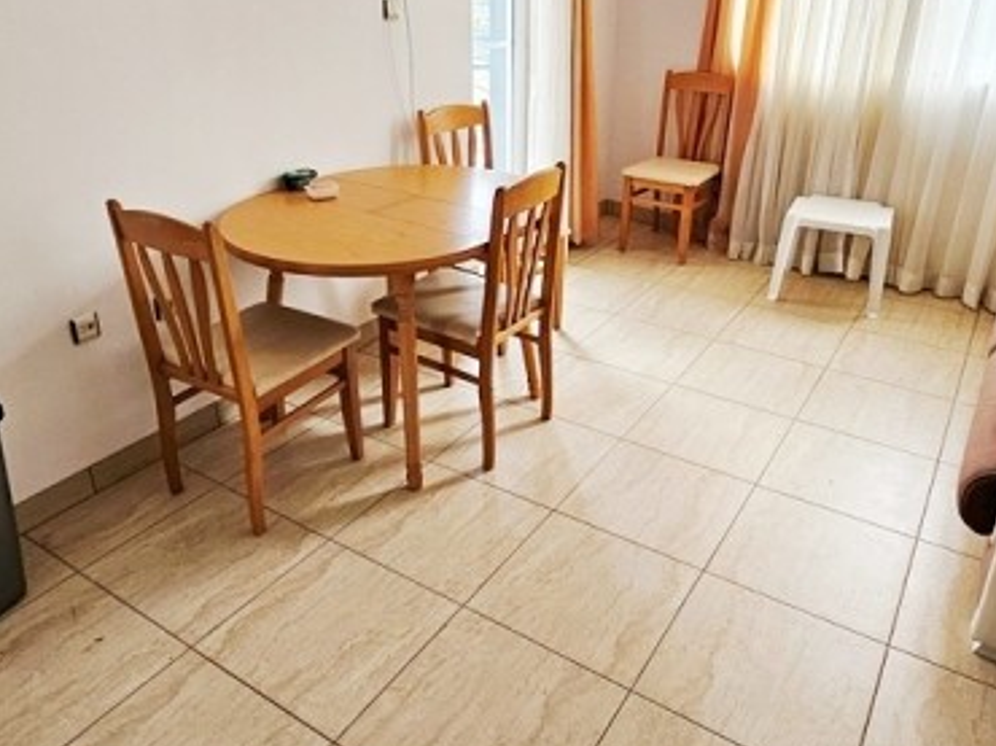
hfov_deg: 65.3
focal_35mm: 27
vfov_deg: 51.0
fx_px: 776
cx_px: 511
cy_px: 307
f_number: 2.2
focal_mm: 1.7
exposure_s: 1/50
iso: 100
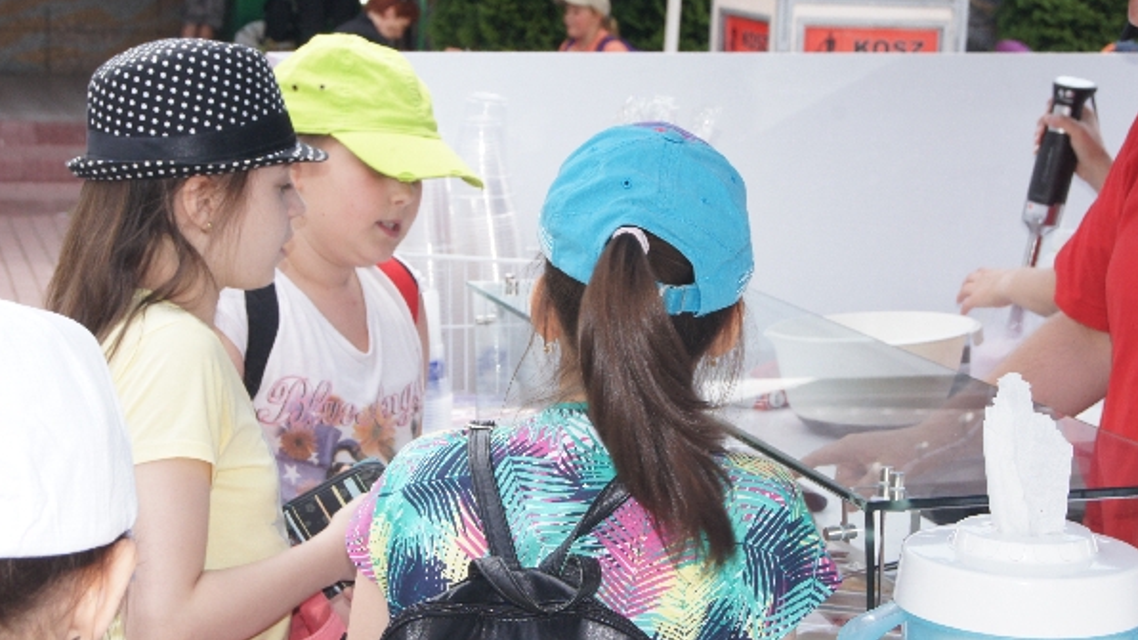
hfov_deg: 26.9
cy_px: 299
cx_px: 567
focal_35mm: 79
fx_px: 2383
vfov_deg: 15.3
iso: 200
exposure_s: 1/160
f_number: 11
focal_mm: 50
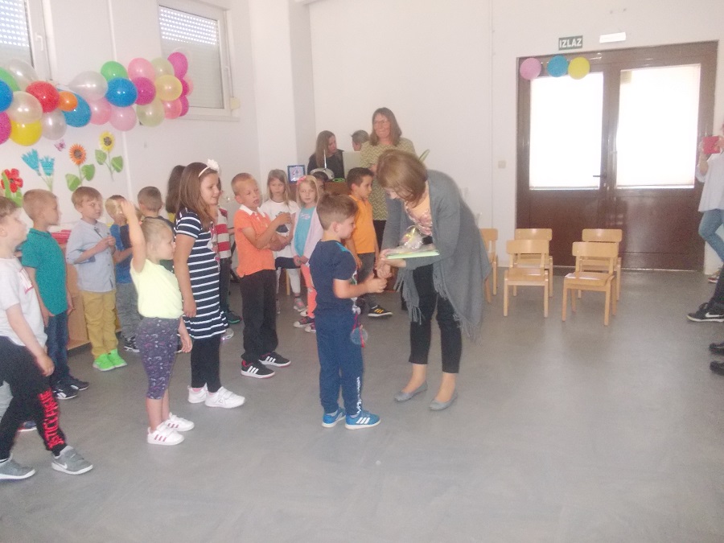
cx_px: 362
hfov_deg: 63.4
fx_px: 586
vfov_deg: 49.7
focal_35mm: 28
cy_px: 272
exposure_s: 1/25
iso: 400
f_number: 2.7
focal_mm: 4
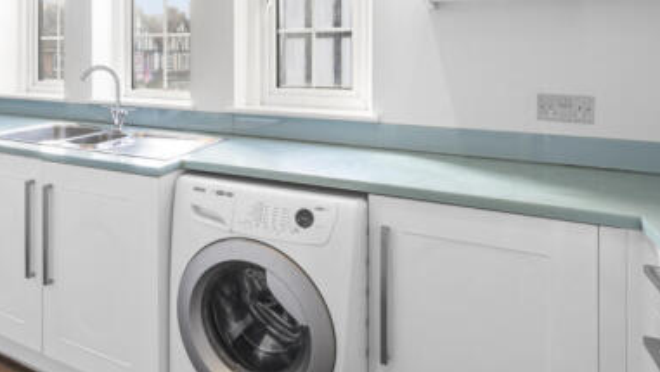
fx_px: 489
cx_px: 177
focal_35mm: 28
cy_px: 59
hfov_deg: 64.6
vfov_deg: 39.6
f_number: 16
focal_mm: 15.5
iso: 200
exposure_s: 1/2
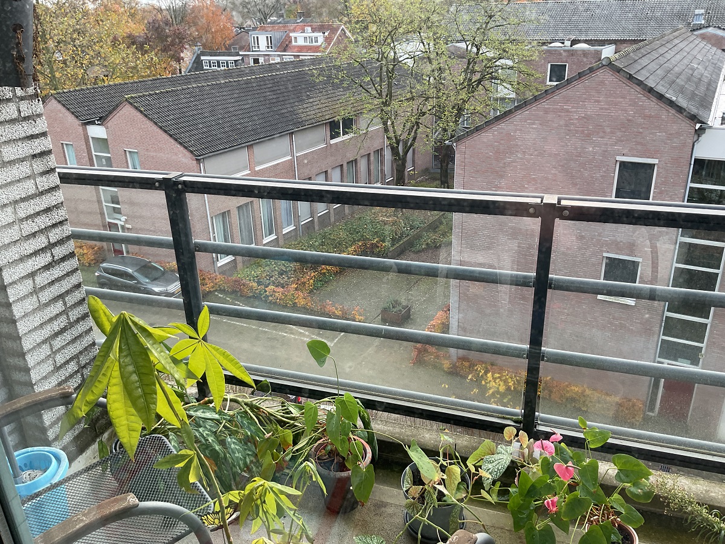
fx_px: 607
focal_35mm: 29
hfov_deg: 61.7
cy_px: 272
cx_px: 362
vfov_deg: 48.2
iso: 32
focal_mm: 3
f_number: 1.8
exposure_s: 1/120
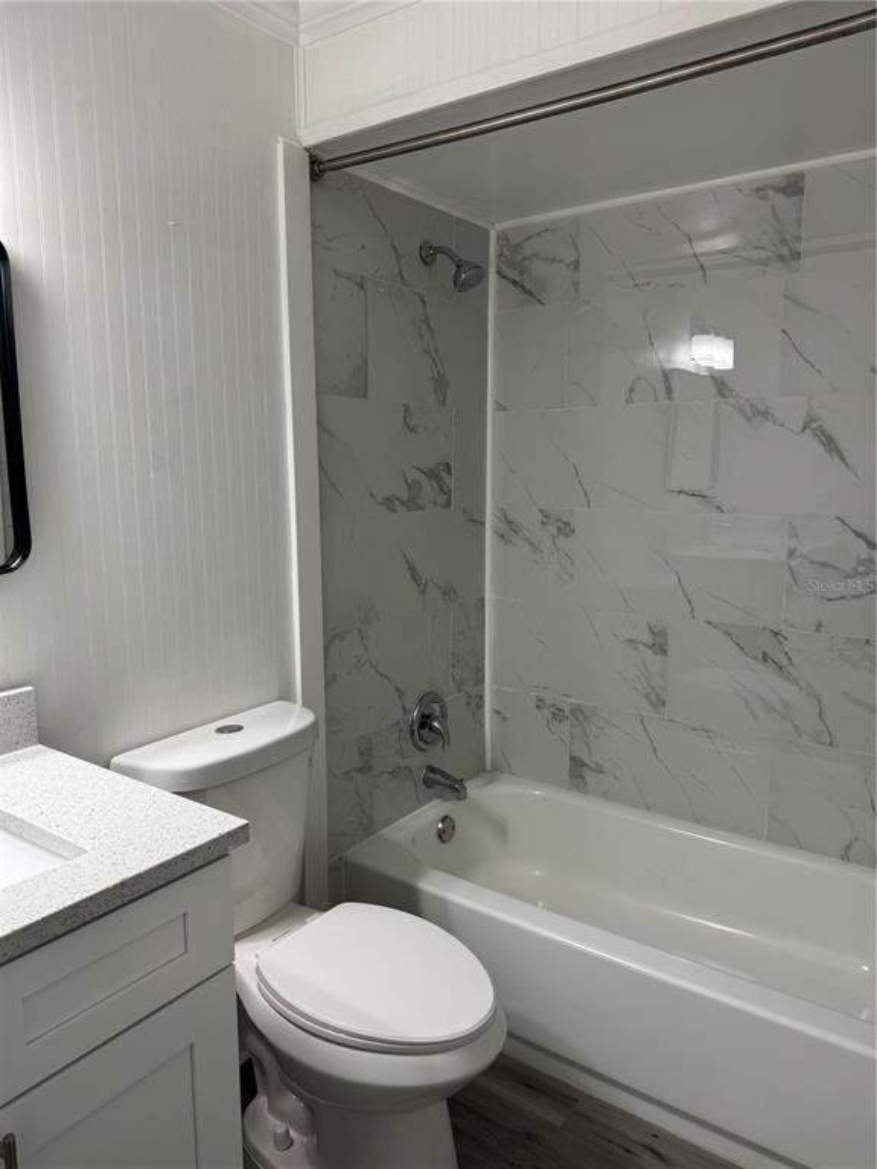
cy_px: 584
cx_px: 438
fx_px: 811
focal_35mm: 24
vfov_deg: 71.6
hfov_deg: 56.8
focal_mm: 6.76
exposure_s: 1/120
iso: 100
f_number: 1.78
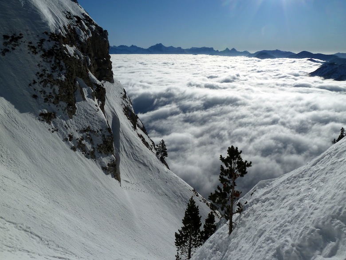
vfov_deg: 54.9
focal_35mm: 25
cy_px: 130
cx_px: 173
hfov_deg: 69.4
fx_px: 250
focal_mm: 4.1
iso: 80
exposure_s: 1/1300
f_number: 6.3
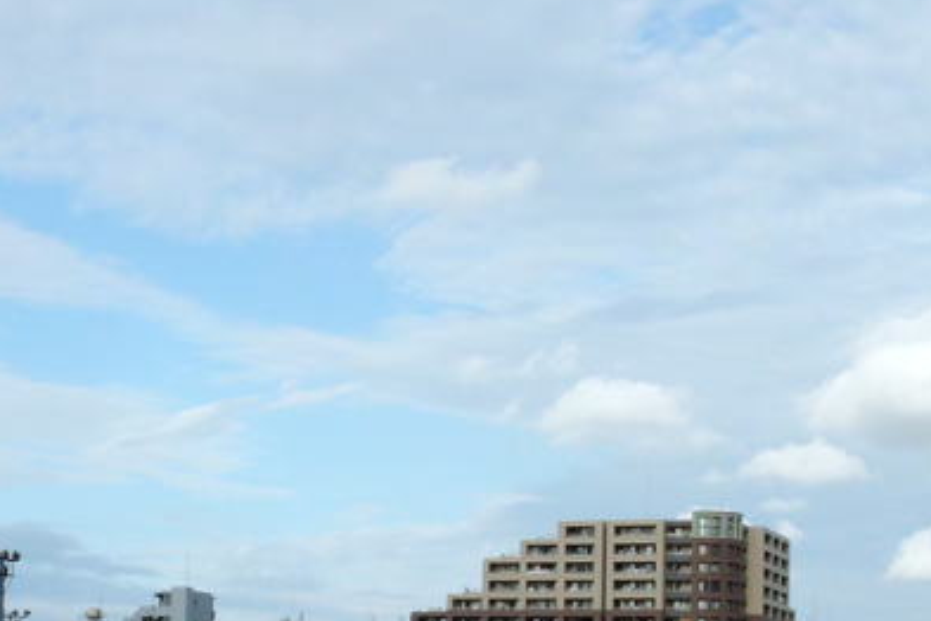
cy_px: 657
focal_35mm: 73
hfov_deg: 27.7
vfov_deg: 18.1
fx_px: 1888
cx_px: 448
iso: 100
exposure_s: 1/789
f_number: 4.5
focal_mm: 5
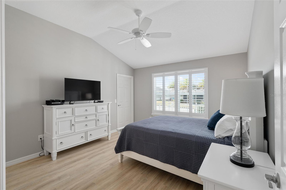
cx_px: 143
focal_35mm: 16
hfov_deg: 96.7
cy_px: 95
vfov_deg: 73.7
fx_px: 127
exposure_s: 1/25
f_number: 8
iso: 500
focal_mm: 16
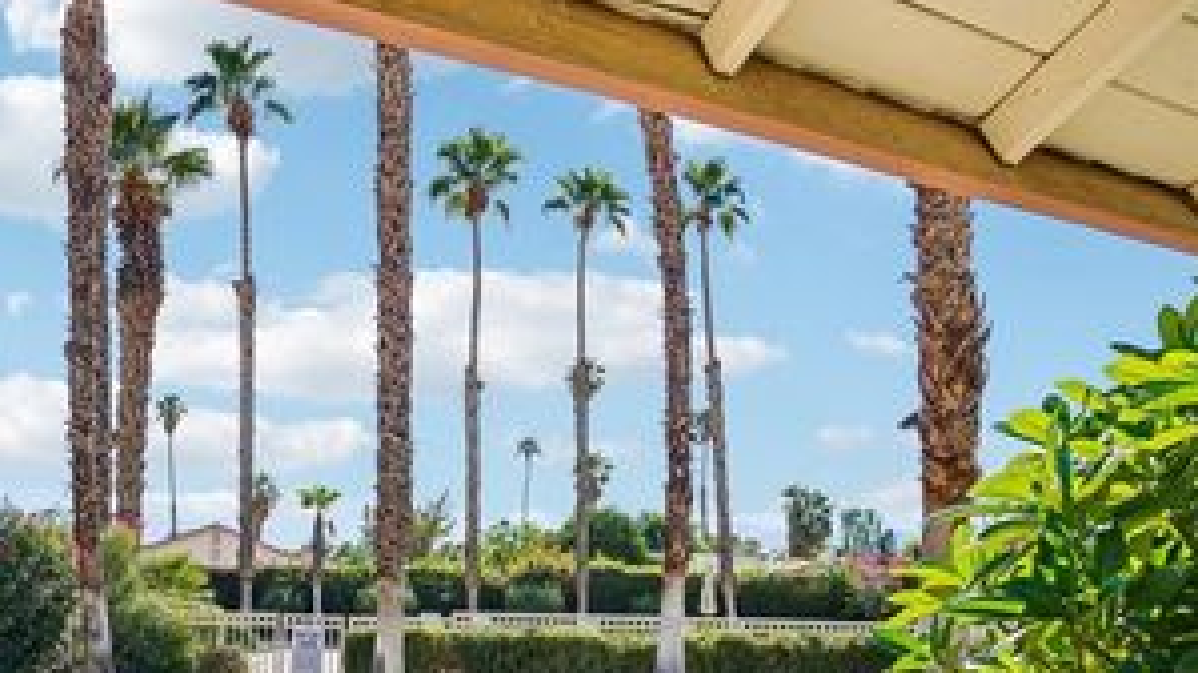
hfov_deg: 66.5
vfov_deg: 38.7
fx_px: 889
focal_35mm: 28
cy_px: 603
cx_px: 421
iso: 100
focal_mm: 16
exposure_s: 1/320
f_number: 7.1
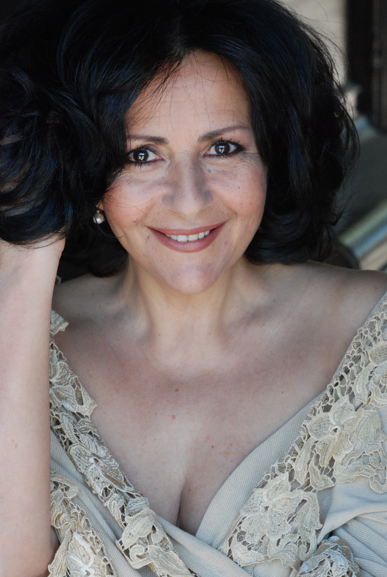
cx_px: 191
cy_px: 295
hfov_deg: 10.4
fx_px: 2127
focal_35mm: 133
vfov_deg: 15.4
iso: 1250
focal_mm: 85
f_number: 8
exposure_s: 1/250
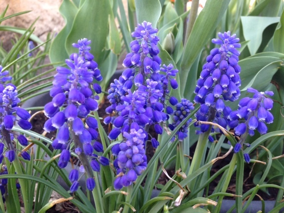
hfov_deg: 55.4
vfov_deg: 42.9
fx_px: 271
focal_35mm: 33
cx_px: 142
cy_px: 106
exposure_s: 1/120
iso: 100
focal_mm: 4.12
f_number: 2.4
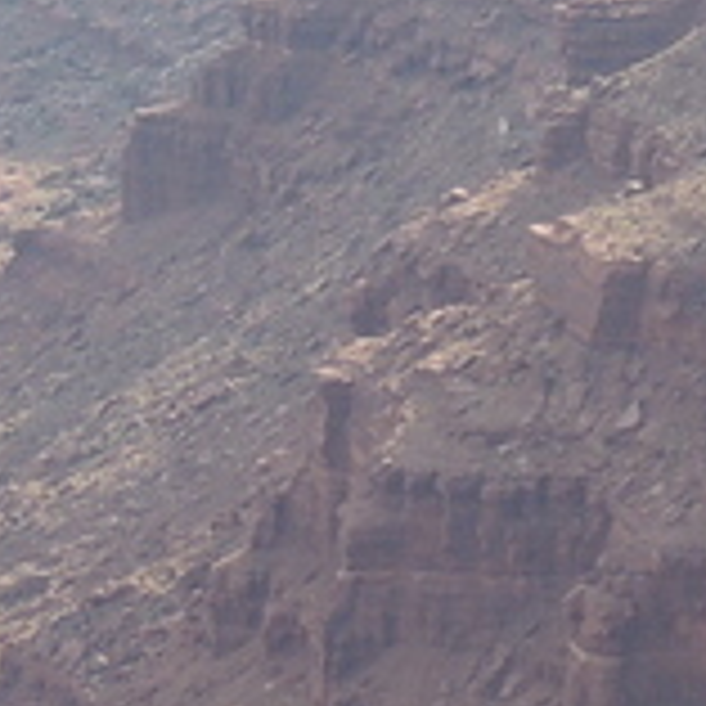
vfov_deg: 4.1
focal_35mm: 431
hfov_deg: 4.1
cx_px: 800
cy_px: 108
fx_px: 9945
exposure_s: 1/320
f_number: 3.7
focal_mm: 10.7
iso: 100
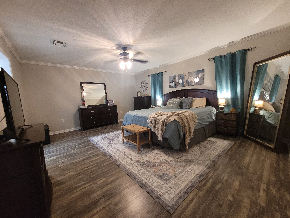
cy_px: 109
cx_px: 145
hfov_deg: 106.2
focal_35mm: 13
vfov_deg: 89.9
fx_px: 109
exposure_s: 1/30
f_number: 2.2
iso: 400
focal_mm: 1.74
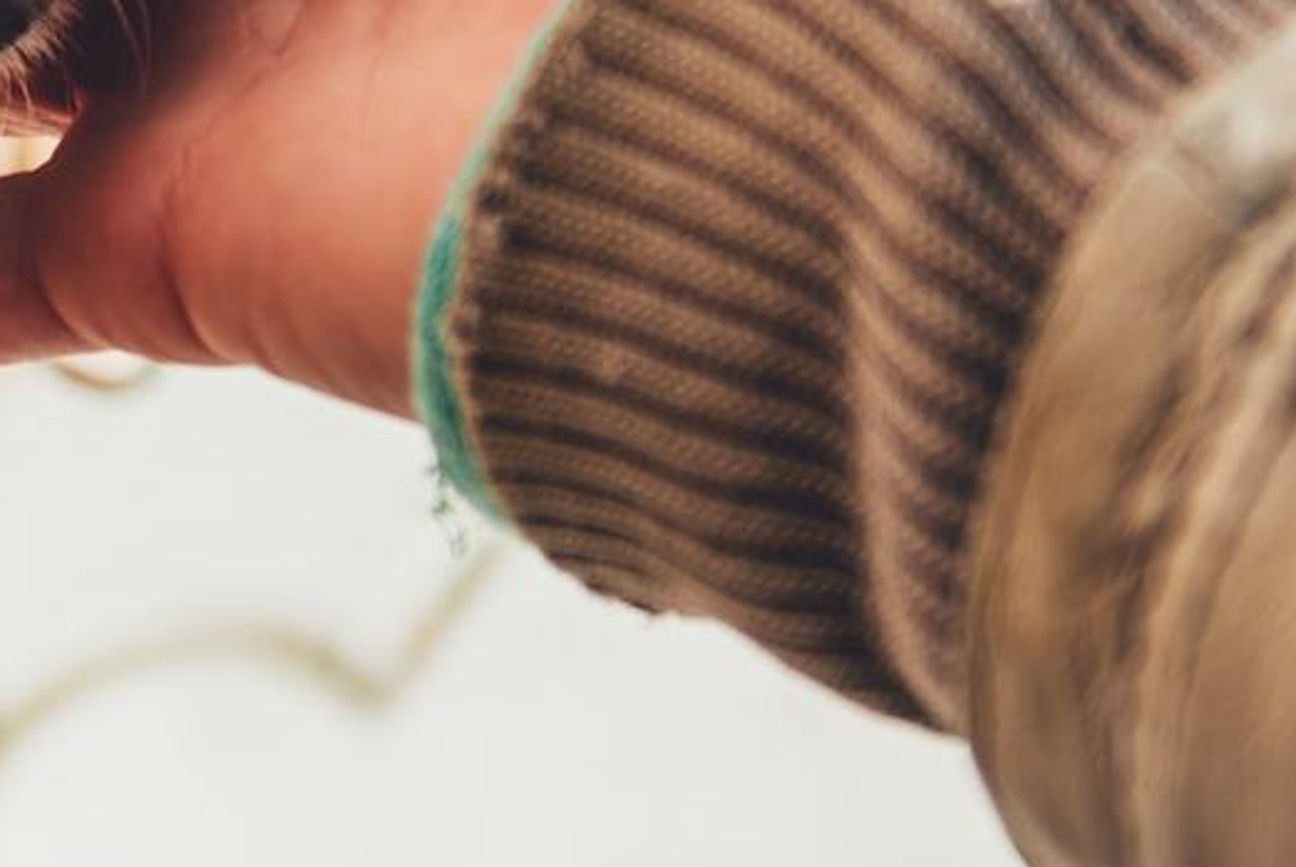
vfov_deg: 6.8
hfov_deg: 10.1
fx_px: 7242
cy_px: 46
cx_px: -107
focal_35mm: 201
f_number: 2.8
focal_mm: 42
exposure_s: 1/1250
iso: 100
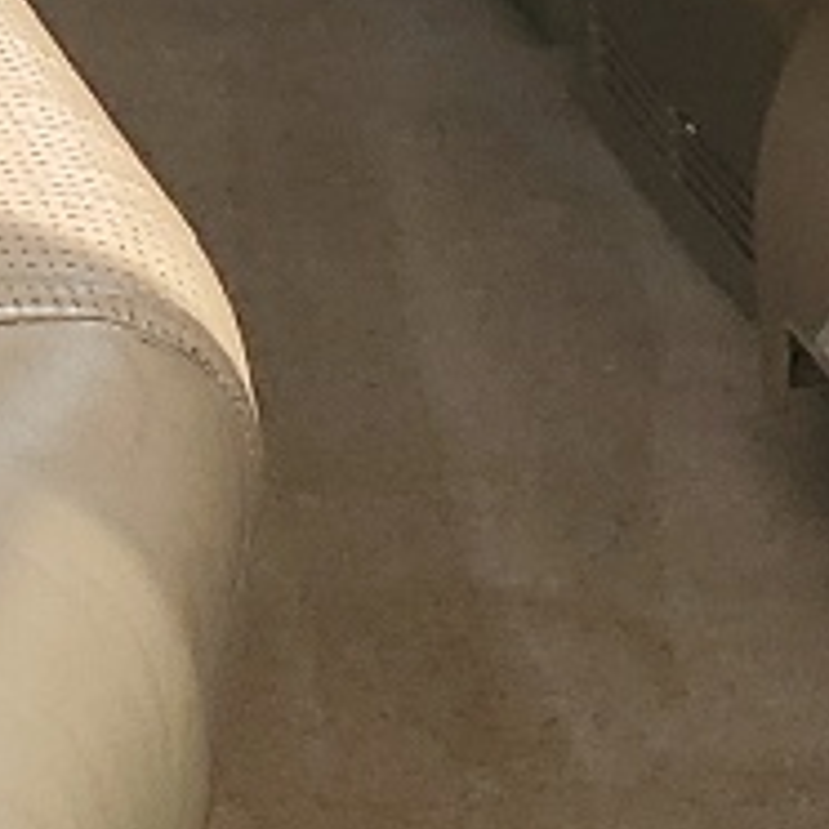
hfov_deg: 8.0
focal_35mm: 198
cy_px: -1239
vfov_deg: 8.1
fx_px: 5365
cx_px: -1284
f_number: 1.5
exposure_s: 1/625
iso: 50
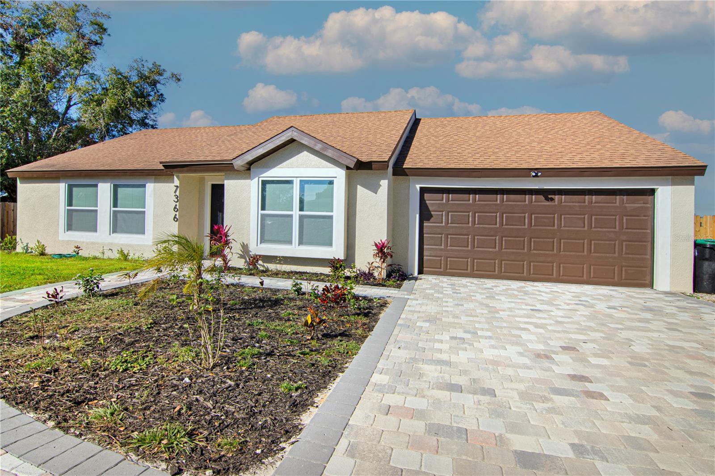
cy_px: 238
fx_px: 328
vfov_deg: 72.0
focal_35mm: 16
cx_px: 358
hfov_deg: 95.0
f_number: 9
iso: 200
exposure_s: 1/200
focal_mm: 11
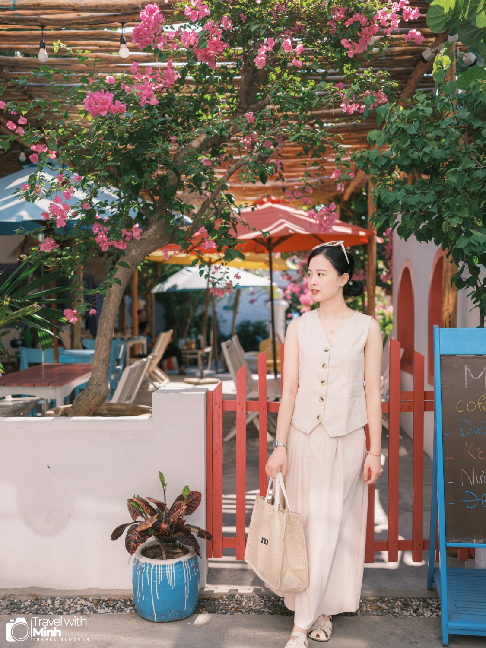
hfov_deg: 39.7
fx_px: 674
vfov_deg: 51.4
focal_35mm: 36
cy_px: 324
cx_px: 243
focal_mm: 45
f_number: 2.8
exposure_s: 1/550
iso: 200
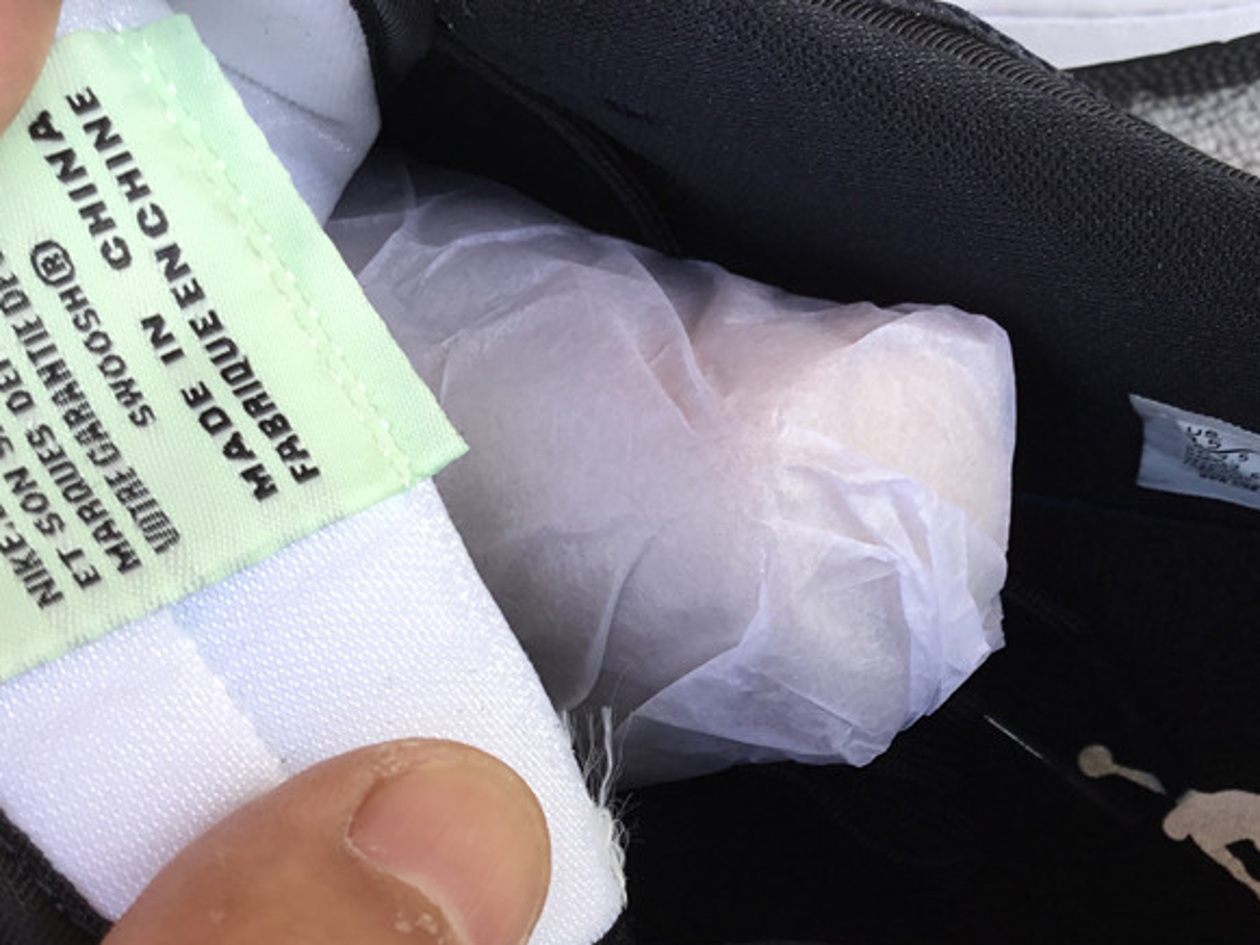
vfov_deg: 29.8
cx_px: 839
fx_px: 1748
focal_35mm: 48
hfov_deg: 39.2
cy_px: 697
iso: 25
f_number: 2.4
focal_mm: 3.3
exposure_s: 1/100
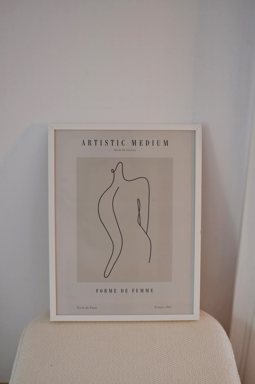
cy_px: 192
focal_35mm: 52
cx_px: 128
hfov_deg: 25.6
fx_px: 560
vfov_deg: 37.9
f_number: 2.8
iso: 100
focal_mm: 35
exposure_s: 1/100
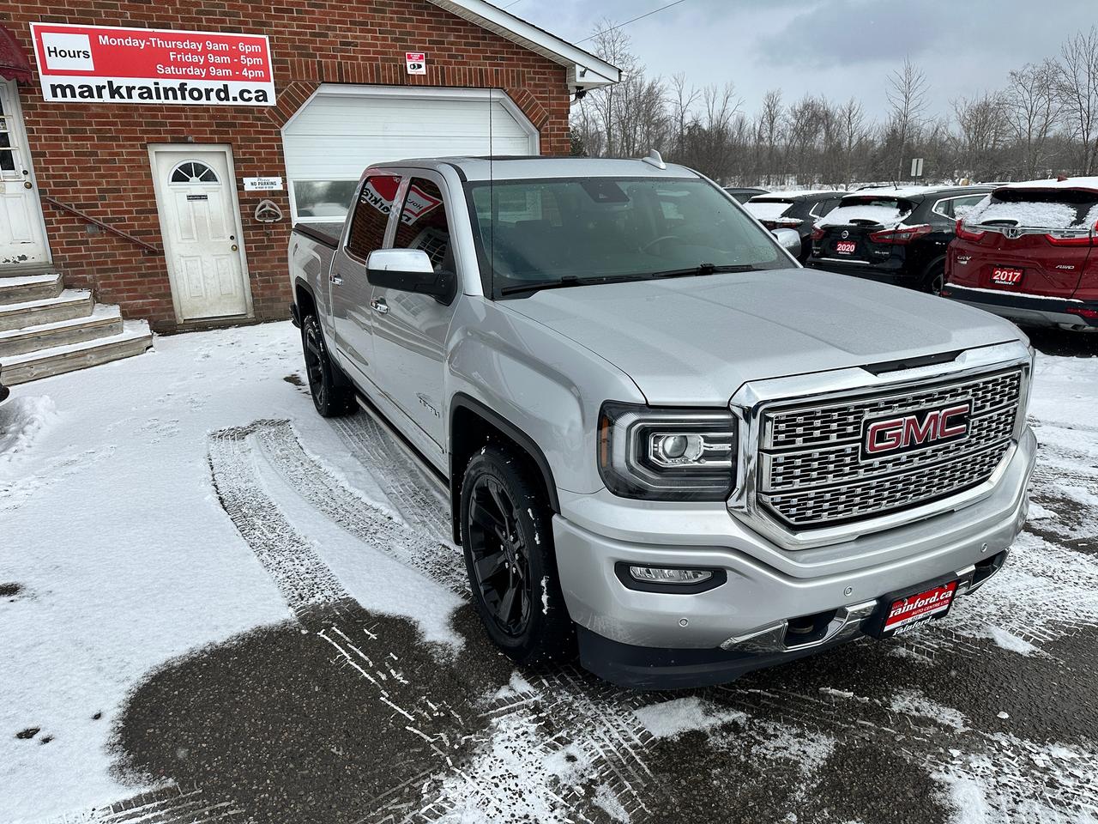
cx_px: 549
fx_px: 761
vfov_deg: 56.8
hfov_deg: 71.6
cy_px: 412
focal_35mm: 24
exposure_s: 1/6623
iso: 80
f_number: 1.78
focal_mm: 6.86
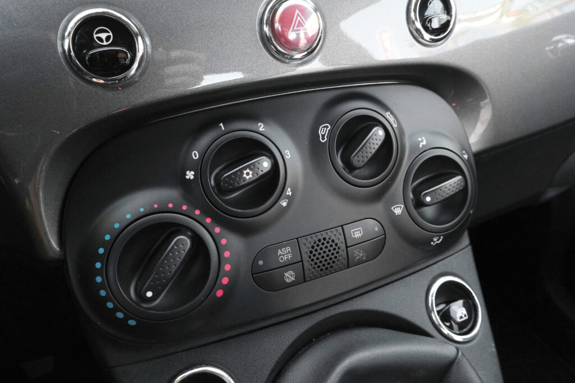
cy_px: 192
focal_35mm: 26
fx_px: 415
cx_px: 288
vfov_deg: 49.6
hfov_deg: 69.4
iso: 2000
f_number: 9
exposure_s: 1/100
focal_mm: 17.5
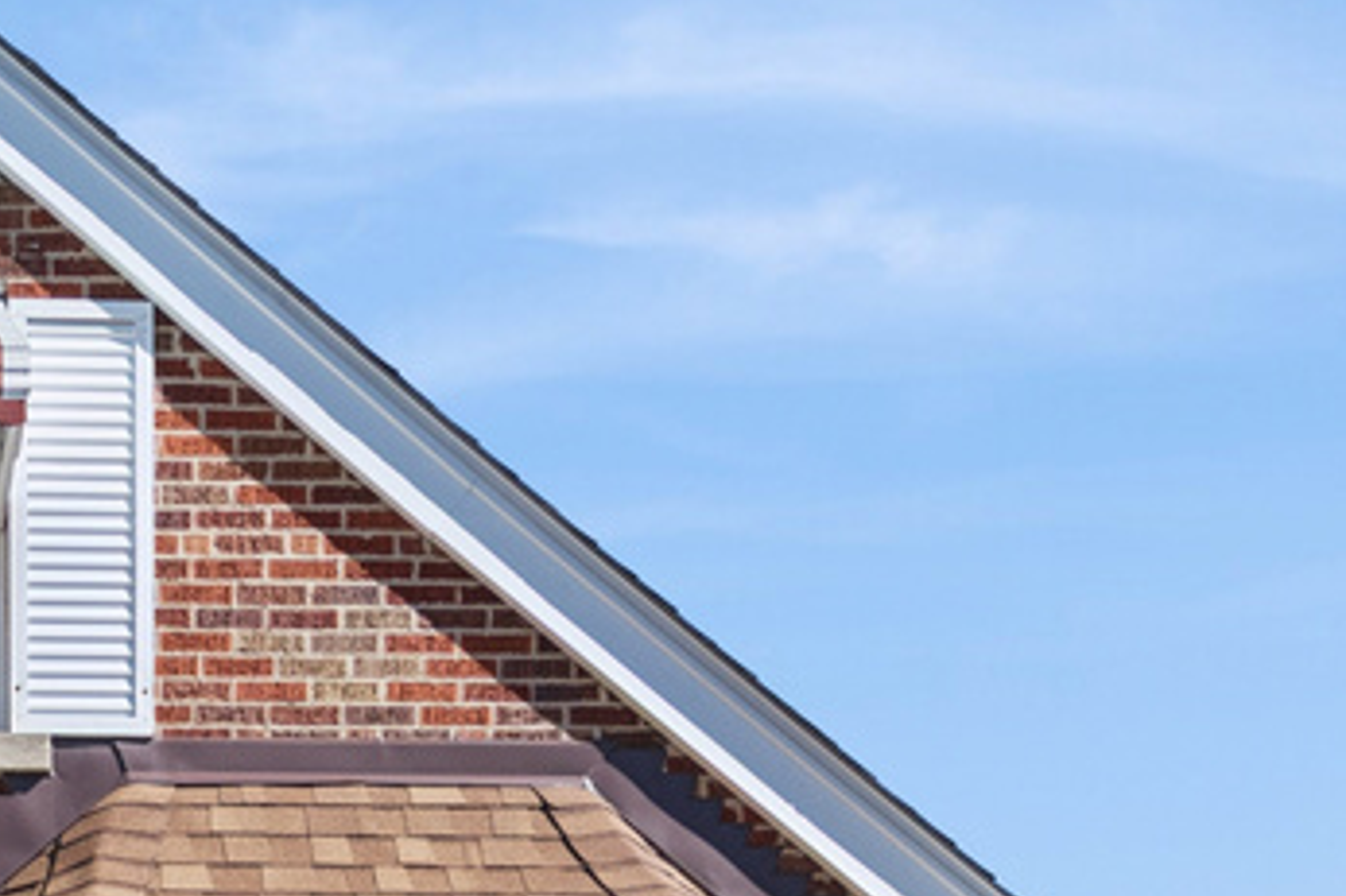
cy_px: 1862
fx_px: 3139
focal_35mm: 84
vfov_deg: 13.6
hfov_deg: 22.3
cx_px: -272
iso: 400
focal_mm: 18
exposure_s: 1/1000
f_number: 8
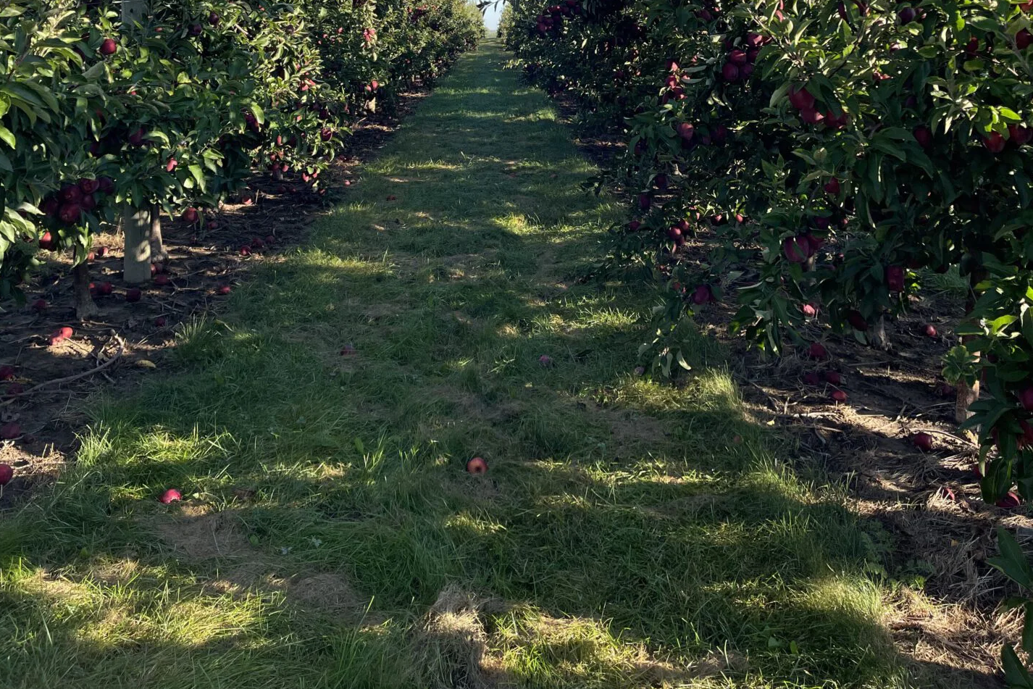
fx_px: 1004
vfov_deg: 34.5
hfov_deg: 54.4
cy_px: 4
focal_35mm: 35
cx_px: 514
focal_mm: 5.1
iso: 32
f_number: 1.6
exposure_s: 1/1011
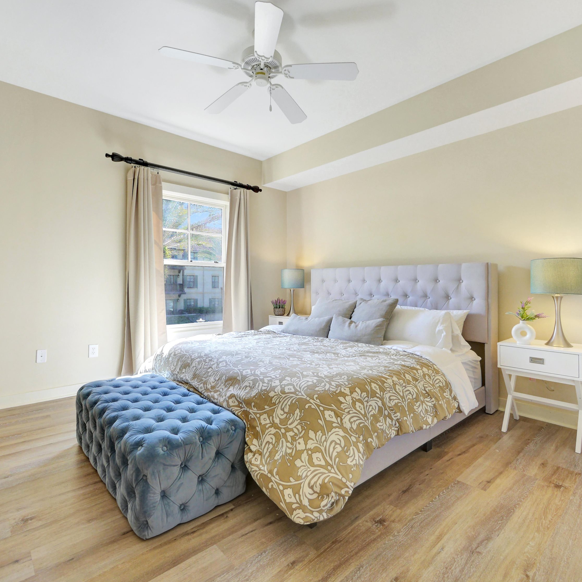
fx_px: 323
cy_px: 294
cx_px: 292
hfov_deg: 84.0
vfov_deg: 84.0
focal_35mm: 17
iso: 400
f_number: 4
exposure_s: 1/80
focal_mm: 7
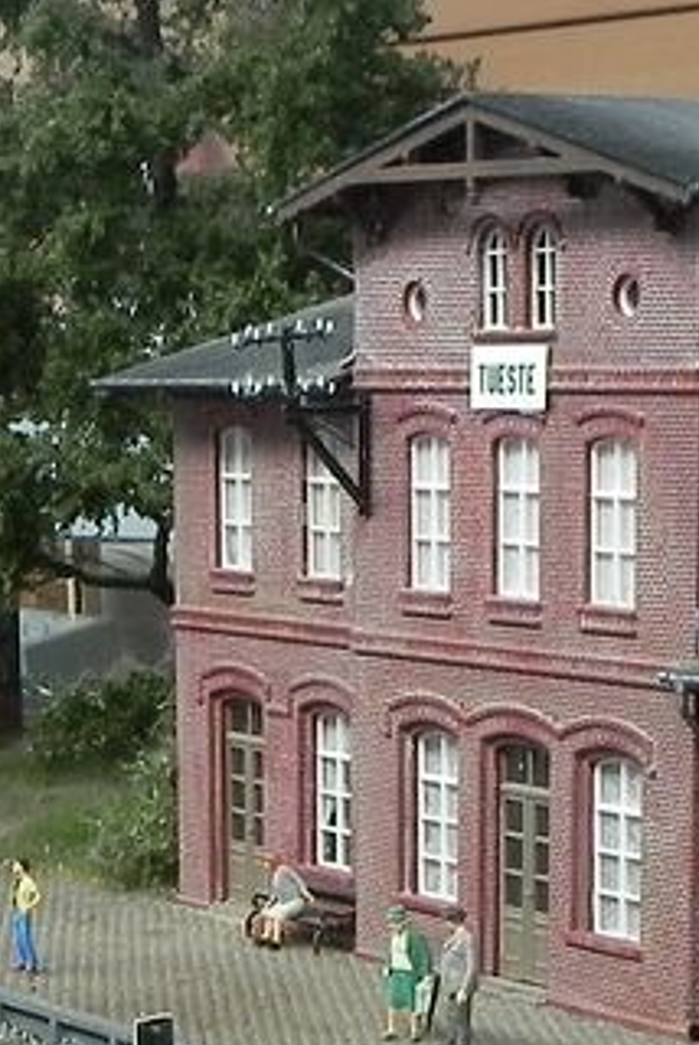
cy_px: 1065
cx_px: 101
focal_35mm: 123
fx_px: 3574
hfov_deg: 11.1
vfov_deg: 16.3
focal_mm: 6.6
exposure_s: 1/17.8
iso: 200
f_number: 8
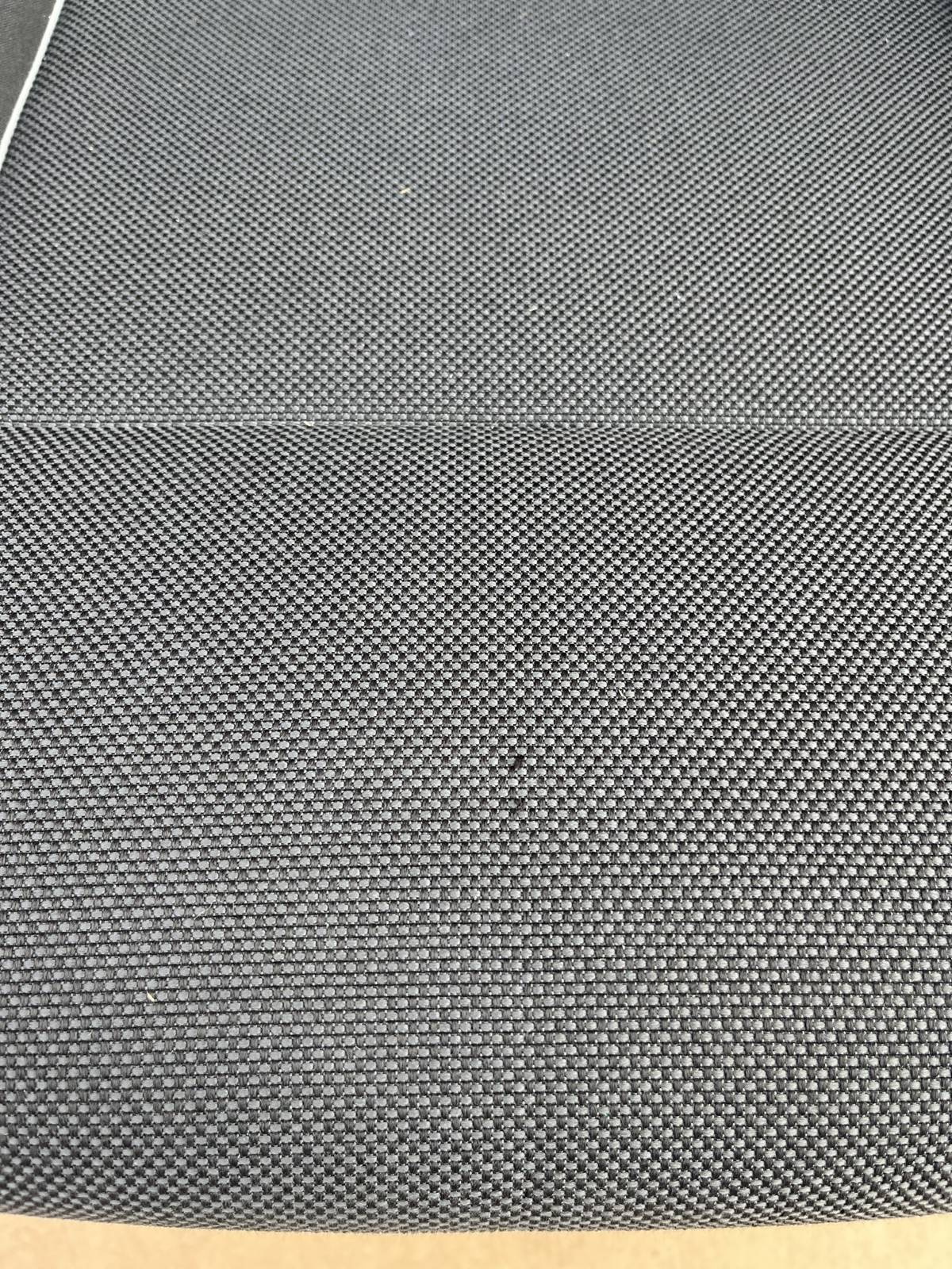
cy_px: 634
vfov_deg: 67.3
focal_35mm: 26
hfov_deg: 53.1
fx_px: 953
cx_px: 476
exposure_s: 1/121
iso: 50
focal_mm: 5.1
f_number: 1.6
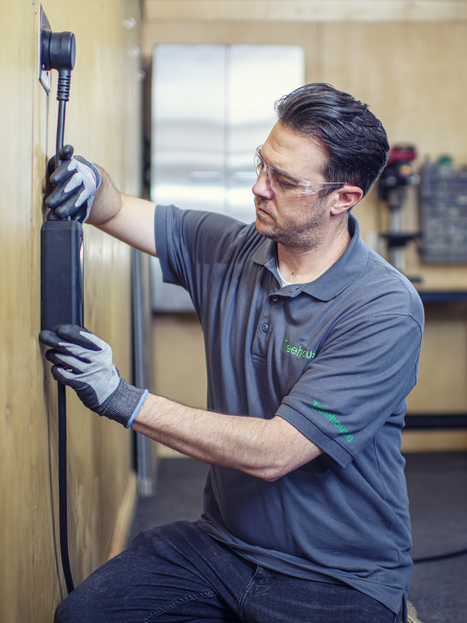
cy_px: 309
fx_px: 917
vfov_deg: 37.5
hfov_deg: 28.3
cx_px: 332
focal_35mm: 51
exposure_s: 1/250
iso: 100
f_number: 1.4
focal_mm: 35
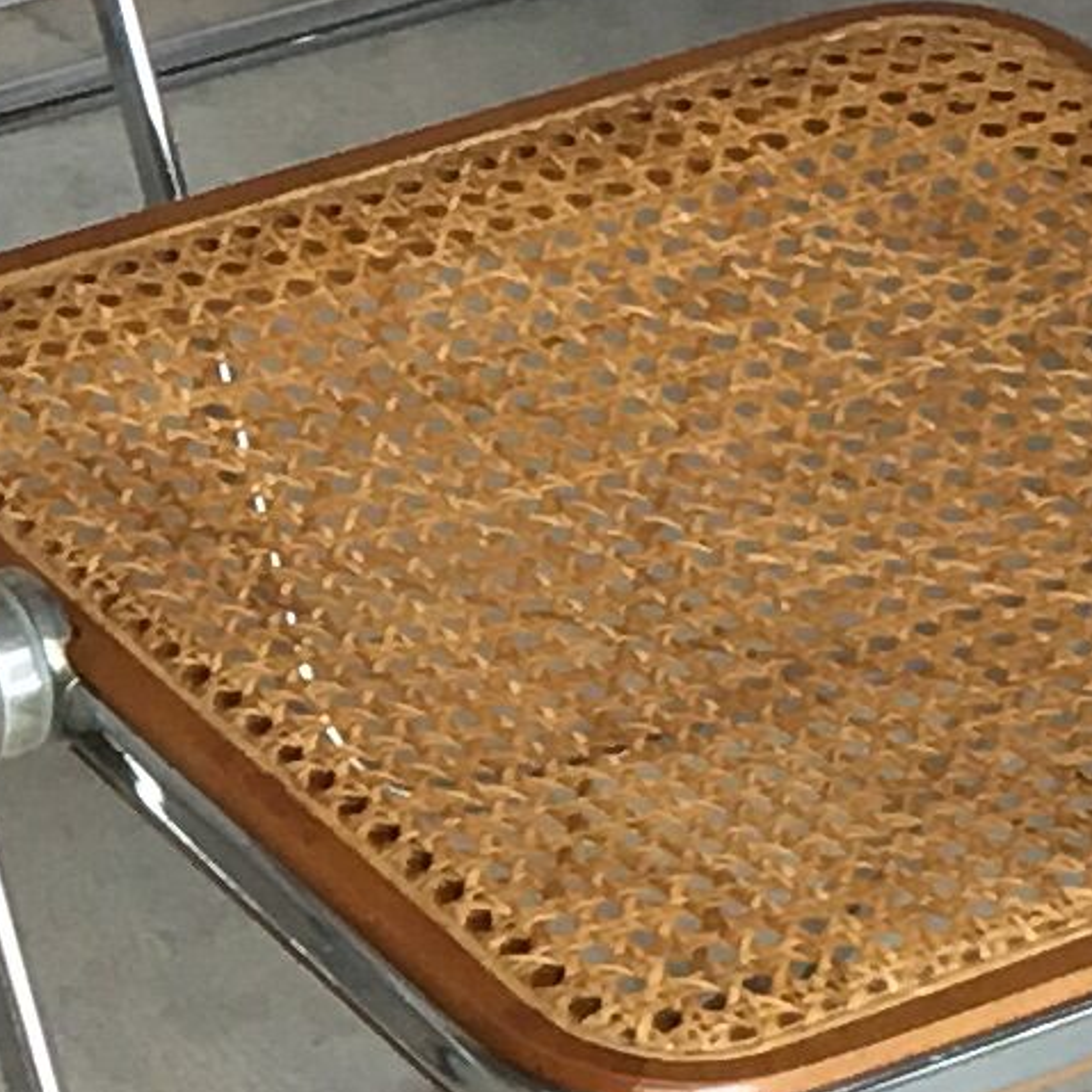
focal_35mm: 216
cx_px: -580
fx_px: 7709
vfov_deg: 8.1
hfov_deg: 7.9
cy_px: 724
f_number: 2.2
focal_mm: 4.15
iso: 64
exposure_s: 1/33
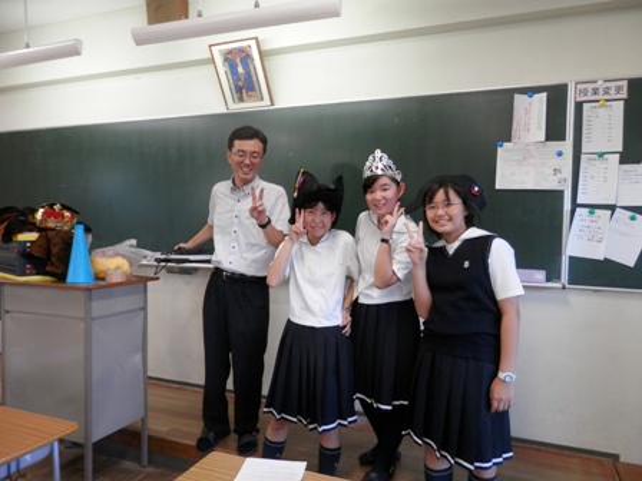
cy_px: 240
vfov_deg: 54.9
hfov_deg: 69.4
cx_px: 321
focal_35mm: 25
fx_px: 464
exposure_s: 1/30
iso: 160
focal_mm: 4.5
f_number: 3
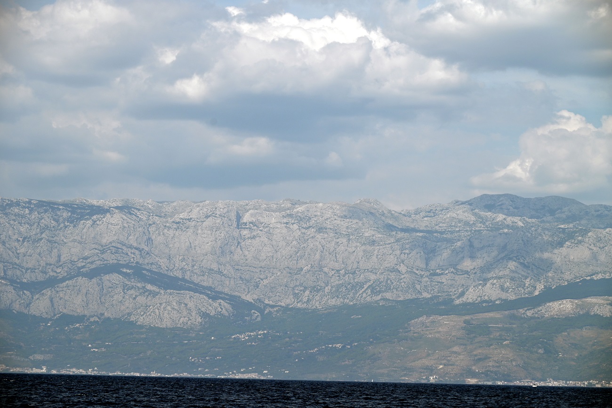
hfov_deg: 16.8
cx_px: 306
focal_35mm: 122
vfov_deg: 11.2
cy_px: 204
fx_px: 2074
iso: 100
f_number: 7.1
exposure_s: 1/800
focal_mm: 122
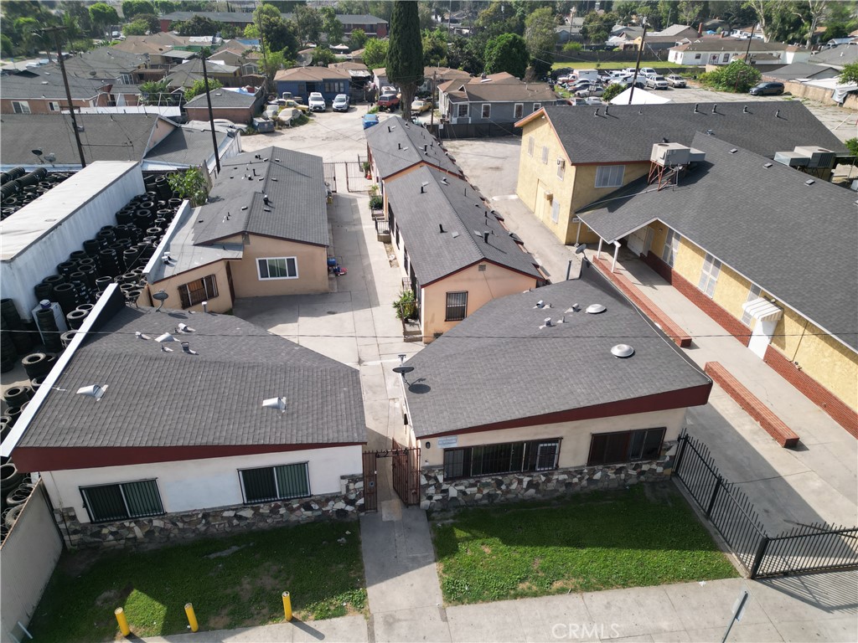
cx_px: 429
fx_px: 595
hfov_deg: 71.6
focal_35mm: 24
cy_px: 322
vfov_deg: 56.8
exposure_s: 1/125
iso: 140
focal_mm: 6.72
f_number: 1.7
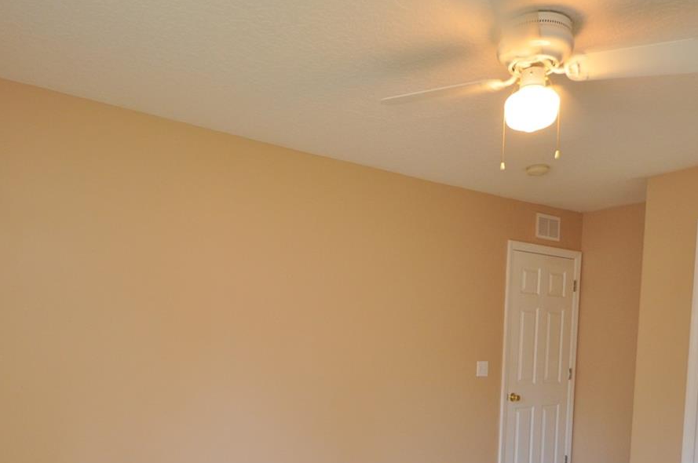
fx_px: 523
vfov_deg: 45.2
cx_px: 349
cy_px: 376
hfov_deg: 67.5
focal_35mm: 27
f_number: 4
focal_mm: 10
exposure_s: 1/60
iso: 500
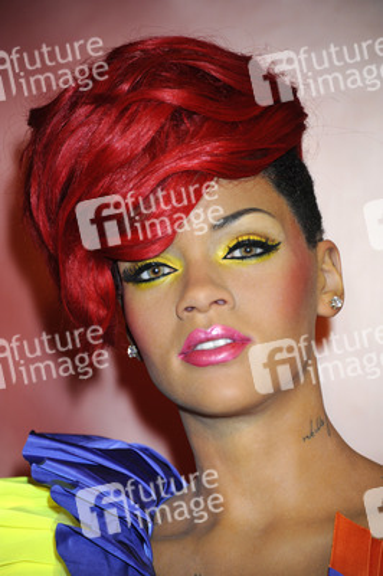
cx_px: 192
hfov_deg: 4.6
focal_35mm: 300
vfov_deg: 6.9
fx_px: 4795
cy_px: 288
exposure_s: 1/125
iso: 1000
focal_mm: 300
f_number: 5.6
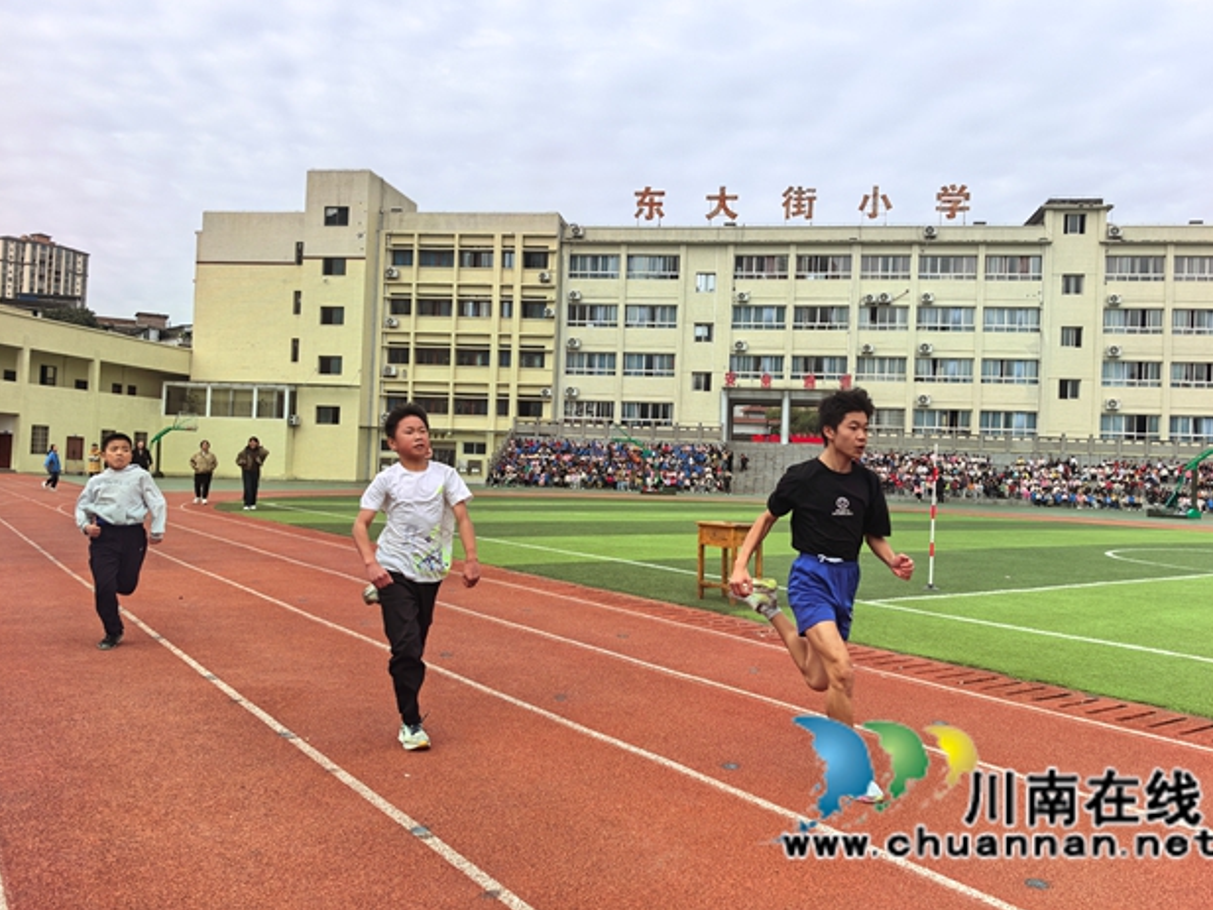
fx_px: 981
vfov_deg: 49.8
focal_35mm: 28
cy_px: 442
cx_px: 619
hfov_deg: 63.4
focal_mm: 6.98
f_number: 2
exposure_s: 1/5155
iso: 200
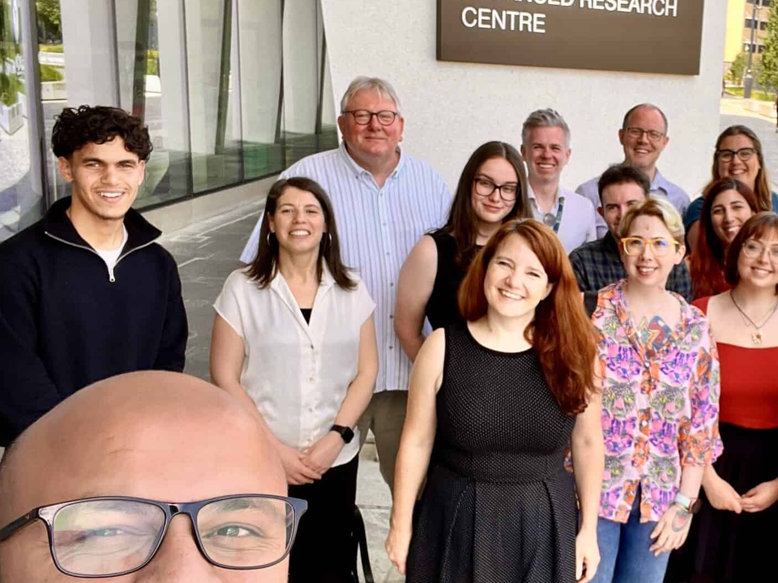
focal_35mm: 42
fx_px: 944
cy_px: 276
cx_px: 630
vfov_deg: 34.3
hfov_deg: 42.6
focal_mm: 2.71
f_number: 2.2
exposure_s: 1/185
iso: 32
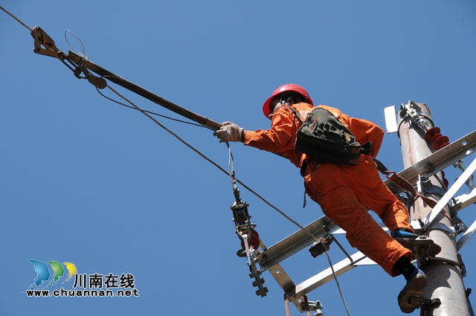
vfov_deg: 10.1
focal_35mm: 135
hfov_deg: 15.2
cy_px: 158
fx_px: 1783
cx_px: 238
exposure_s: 1/250
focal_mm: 90
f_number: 9.5
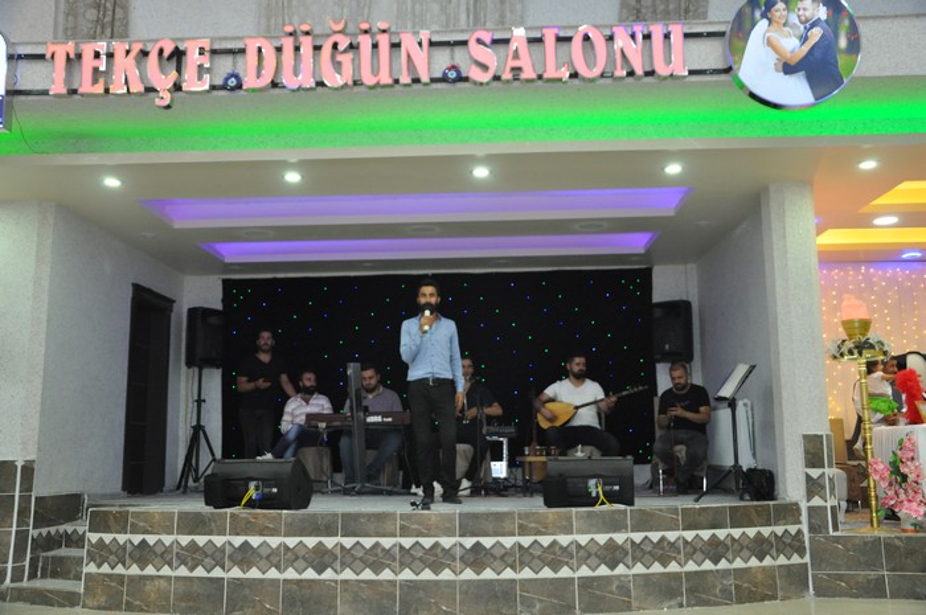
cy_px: 308
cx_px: 463
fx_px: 925
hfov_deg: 53.2
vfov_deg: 36.8
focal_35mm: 36
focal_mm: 24
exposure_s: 1/80
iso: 1250
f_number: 4.5
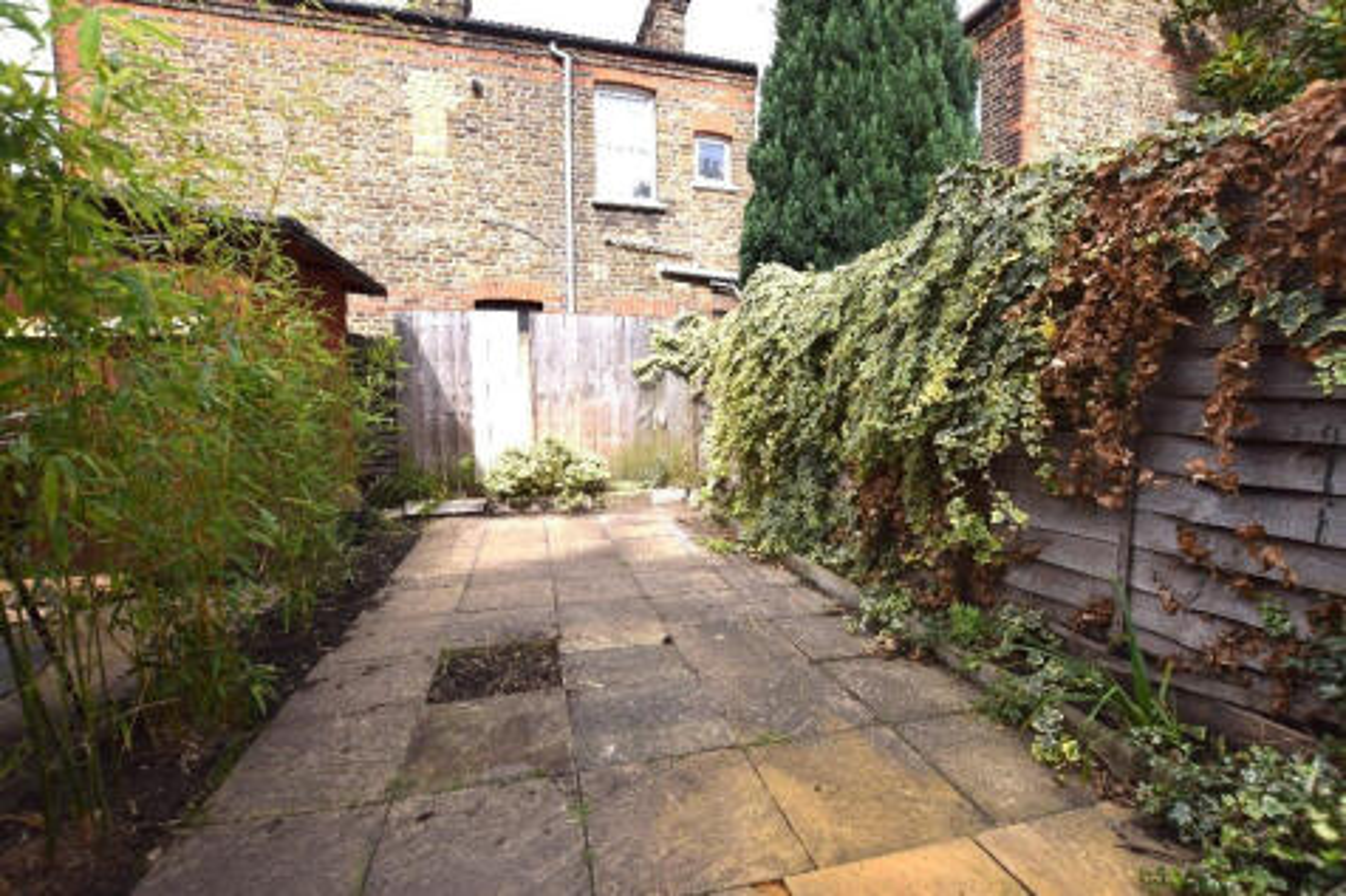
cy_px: 448
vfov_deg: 77.3
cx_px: 673
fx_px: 561
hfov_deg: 100.4
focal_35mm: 15
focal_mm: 10
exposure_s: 1/160
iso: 100
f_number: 6.3
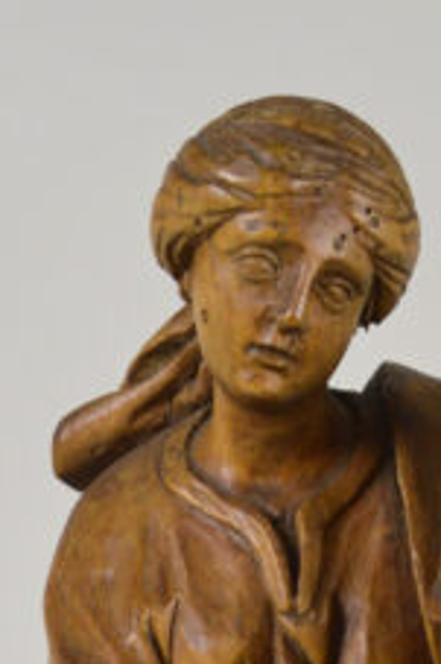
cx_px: 454
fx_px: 4987
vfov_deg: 7.4
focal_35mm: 271
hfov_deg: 5.1
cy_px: 1264
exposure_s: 1/60
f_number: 4
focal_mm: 40
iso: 400
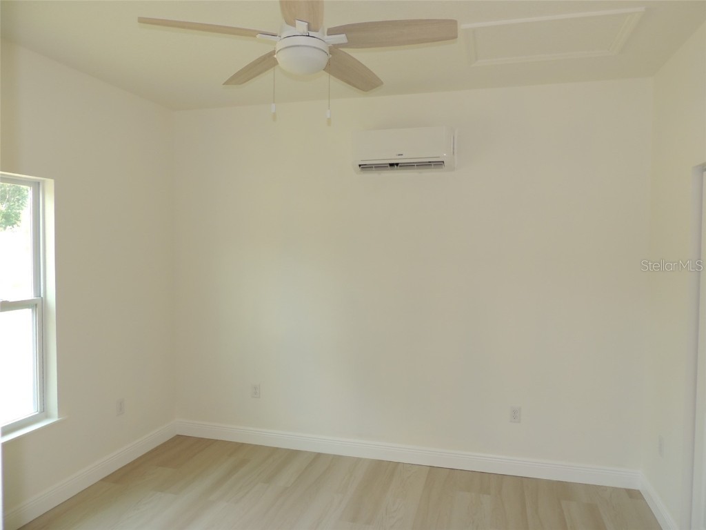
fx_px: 489
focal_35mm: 24
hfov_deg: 71.6
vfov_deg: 56.8
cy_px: 265
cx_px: 353
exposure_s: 1/40
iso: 100
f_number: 3
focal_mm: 4.3
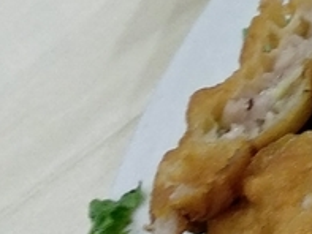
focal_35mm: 135
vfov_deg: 10.9
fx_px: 1218
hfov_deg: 12.9
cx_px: 603
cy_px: 19
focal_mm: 3.81
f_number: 2.2
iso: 500
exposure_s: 1/25
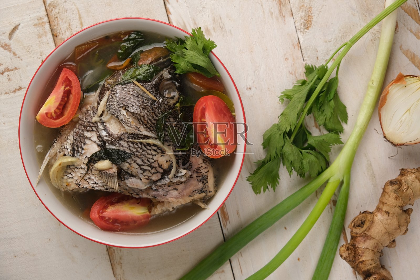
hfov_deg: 33.9
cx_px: 210
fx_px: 688
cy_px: 140
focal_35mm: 59
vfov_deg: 23.0
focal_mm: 39
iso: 400
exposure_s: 1/75
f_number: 4.5
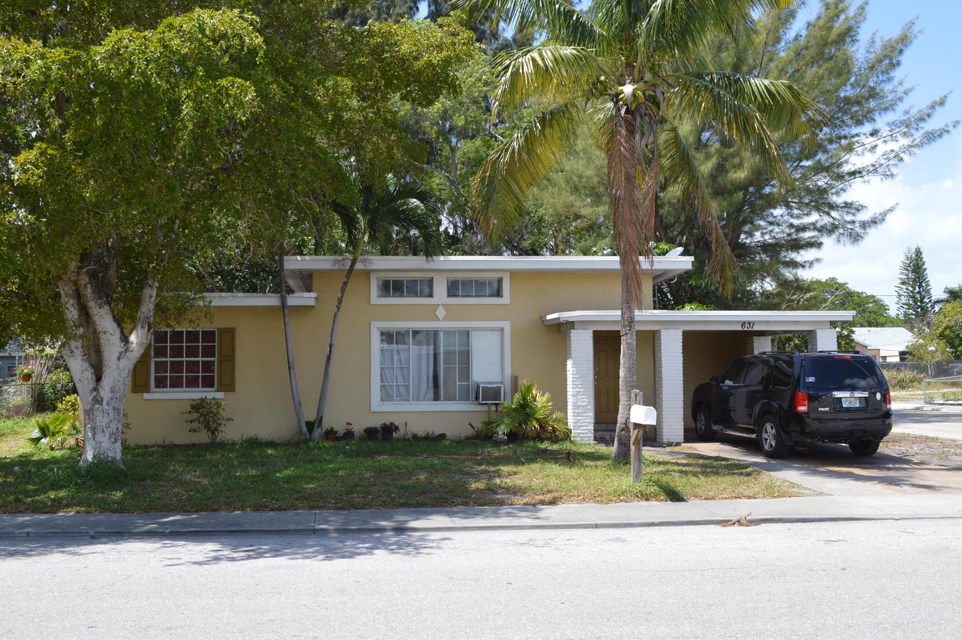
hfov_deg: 55.8
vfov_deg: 38.8
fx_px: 908
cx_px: 445
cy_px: 294
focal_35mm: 34
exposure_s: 1/200
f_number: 7.1
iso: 100
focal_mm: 20
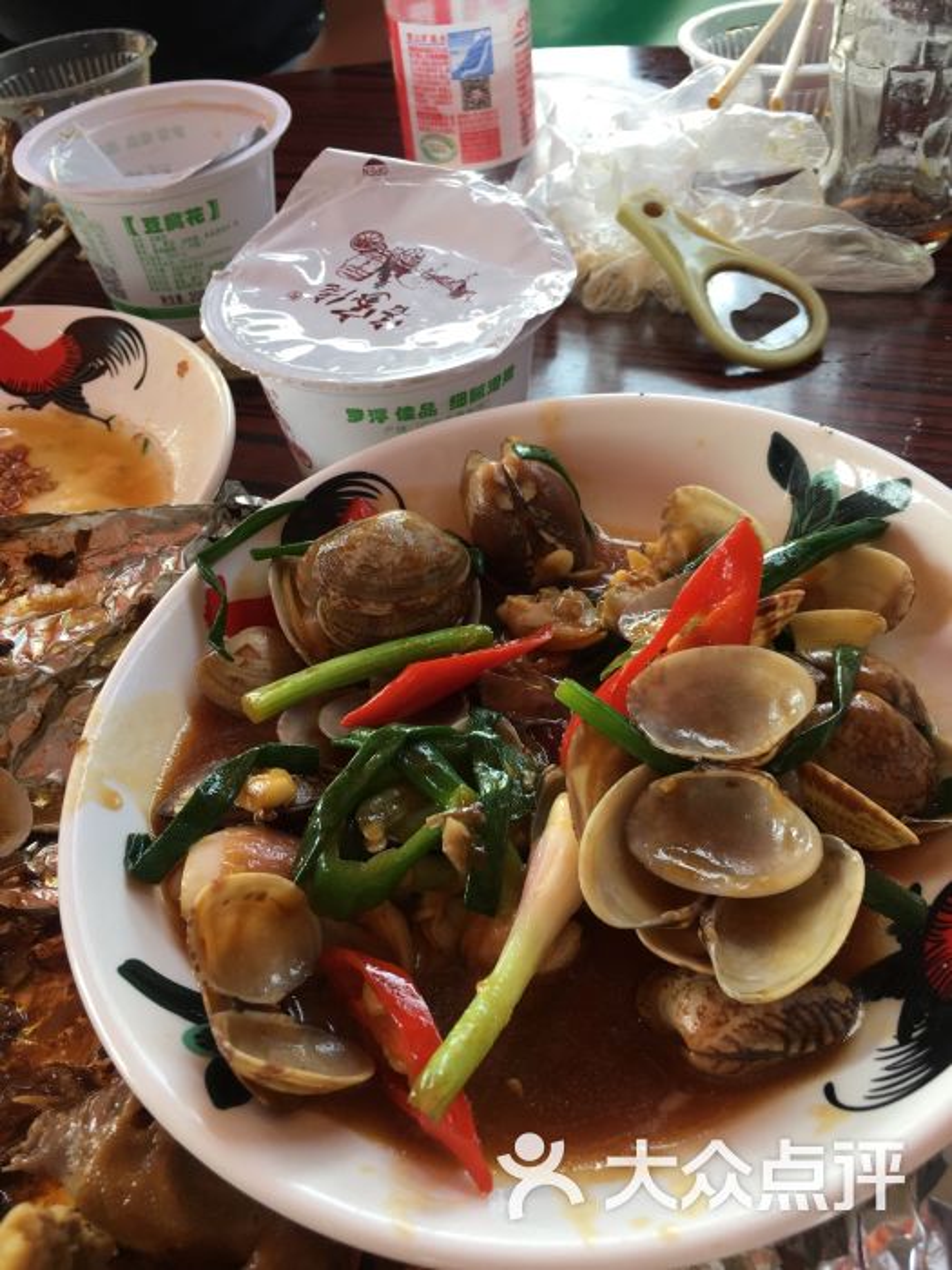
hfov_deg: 48.2
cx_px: 476
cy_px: 635
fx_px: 1063
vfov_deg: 61.7
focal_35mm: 29
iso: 40
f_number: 2.2
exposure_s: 1/100
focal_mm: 4.15
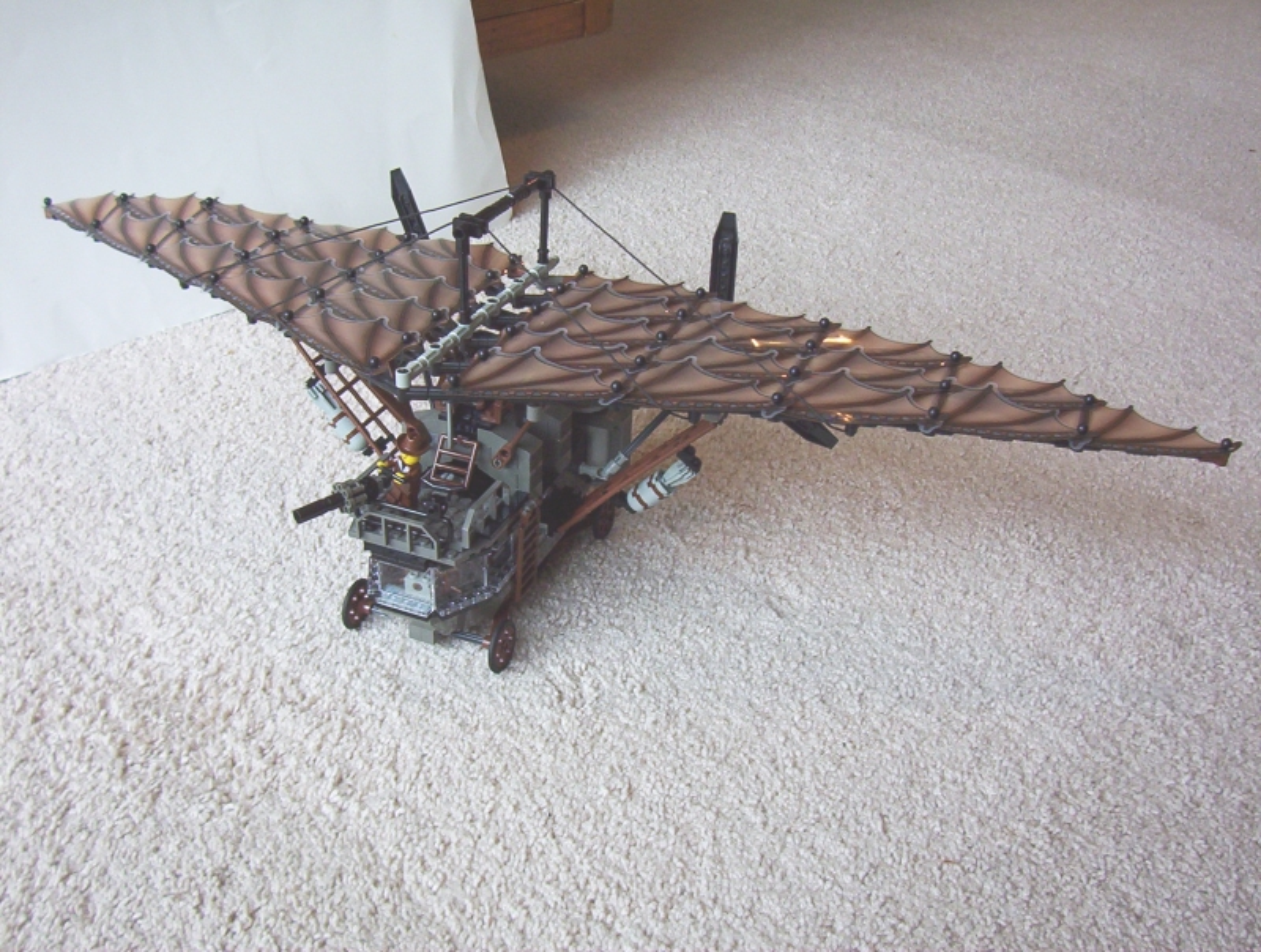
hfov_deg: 43.8
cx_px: 630
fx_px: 1570
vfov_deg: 33.7
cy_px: 476
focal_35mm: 43
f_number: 2.73
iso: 100
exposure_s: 1/77
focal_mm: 5.77
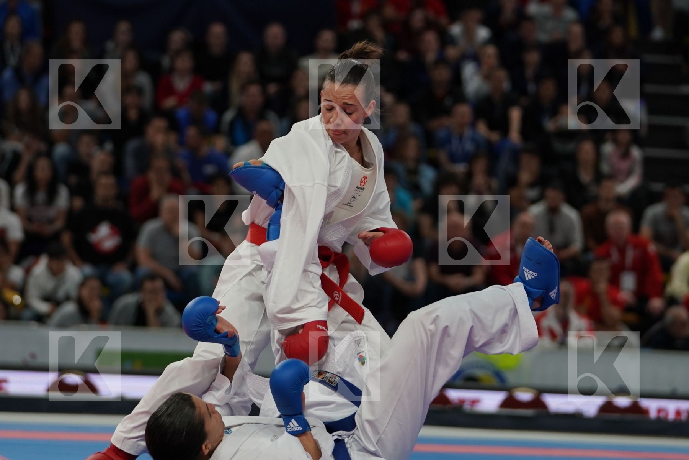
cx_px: 344
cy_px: 230
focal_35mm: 180
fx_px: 3445
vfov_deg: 7.6
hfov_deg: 11.4
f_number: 2.8
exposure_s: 1/1000
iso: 1000
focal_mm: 120
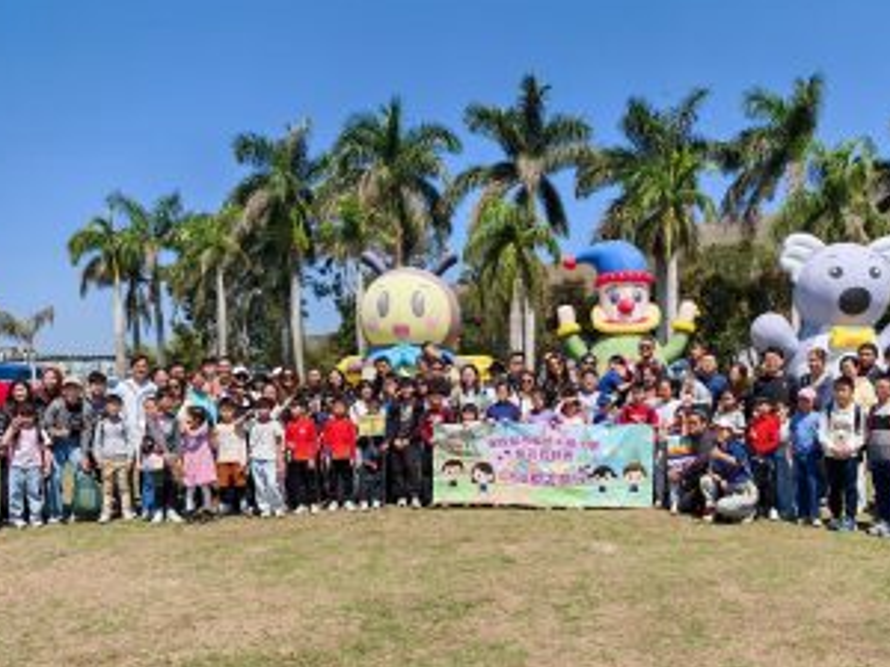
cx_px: 504
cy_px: 430
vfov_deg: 43.7
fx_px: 823
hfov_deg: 56.6
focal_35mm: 32
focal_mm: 6.83
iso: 100
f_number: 2
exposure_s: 1/7900
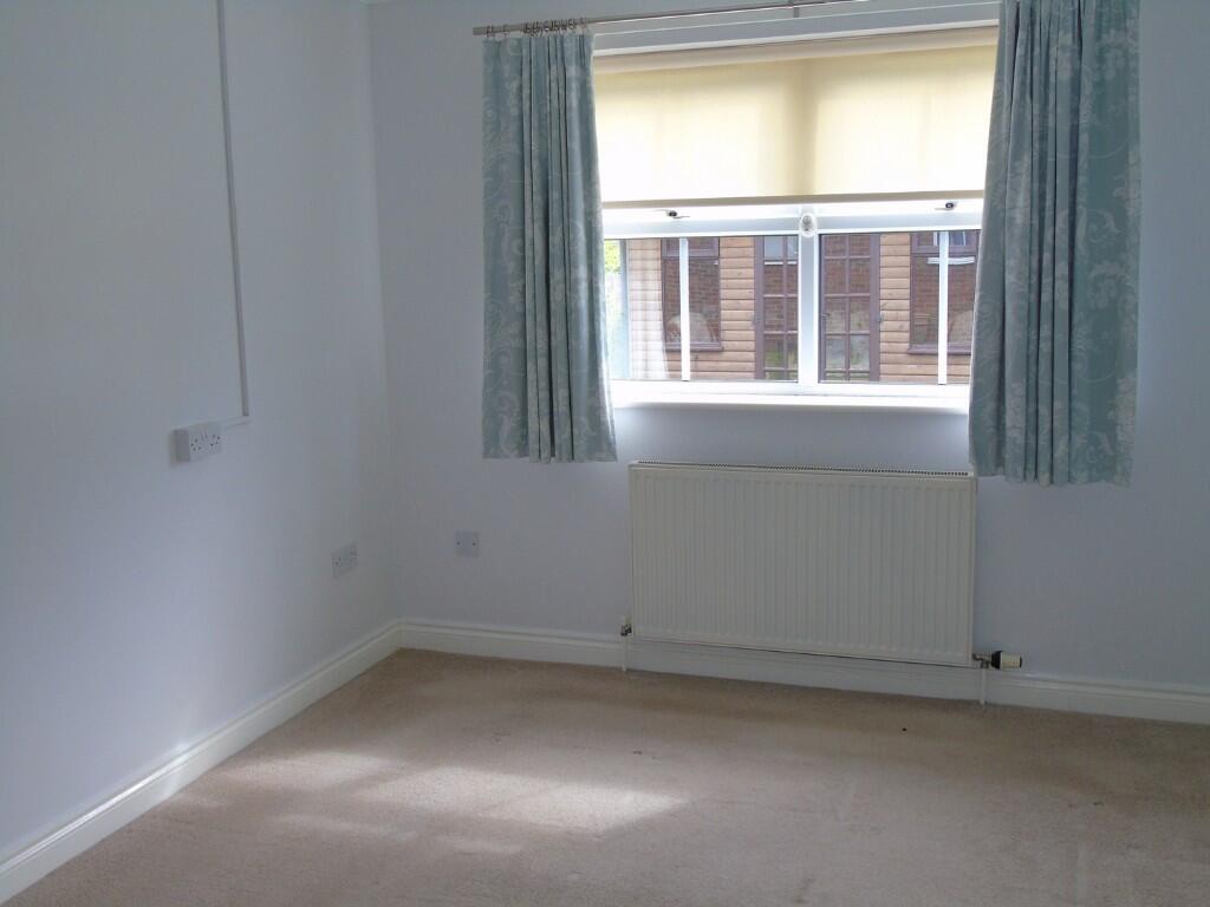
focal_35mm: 34
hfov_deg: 54.0
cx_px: 605
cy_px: 454
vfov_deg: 41.8
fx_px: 1188
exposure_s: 1/50
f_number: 3.8
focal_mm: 6.1
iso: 80
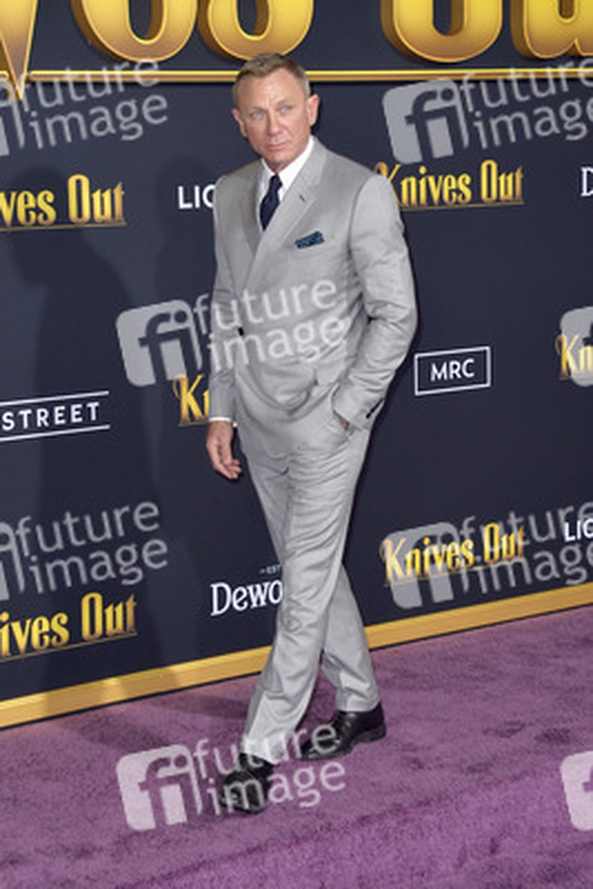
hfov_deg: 23.4
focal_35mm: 58
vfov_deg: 34.5
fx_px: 1432
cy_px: 444
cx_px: 296
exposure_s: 1/250
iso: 800
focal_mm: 58
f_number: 7.1
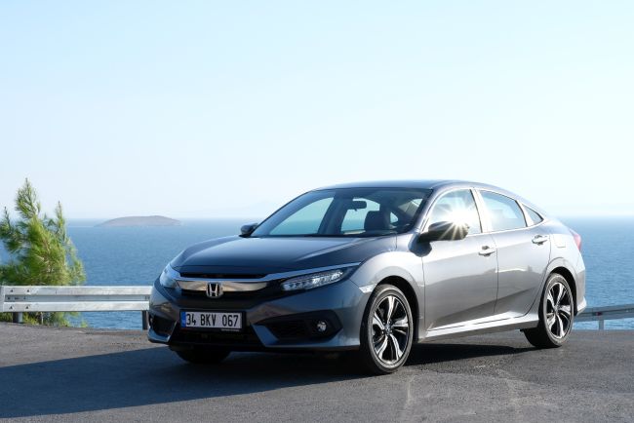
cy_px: 212
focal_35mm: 84
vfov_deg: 16.3
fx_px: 1480
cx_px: 317
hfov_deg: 24.2
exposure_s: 1/125
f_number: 11
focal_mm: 56
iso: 200
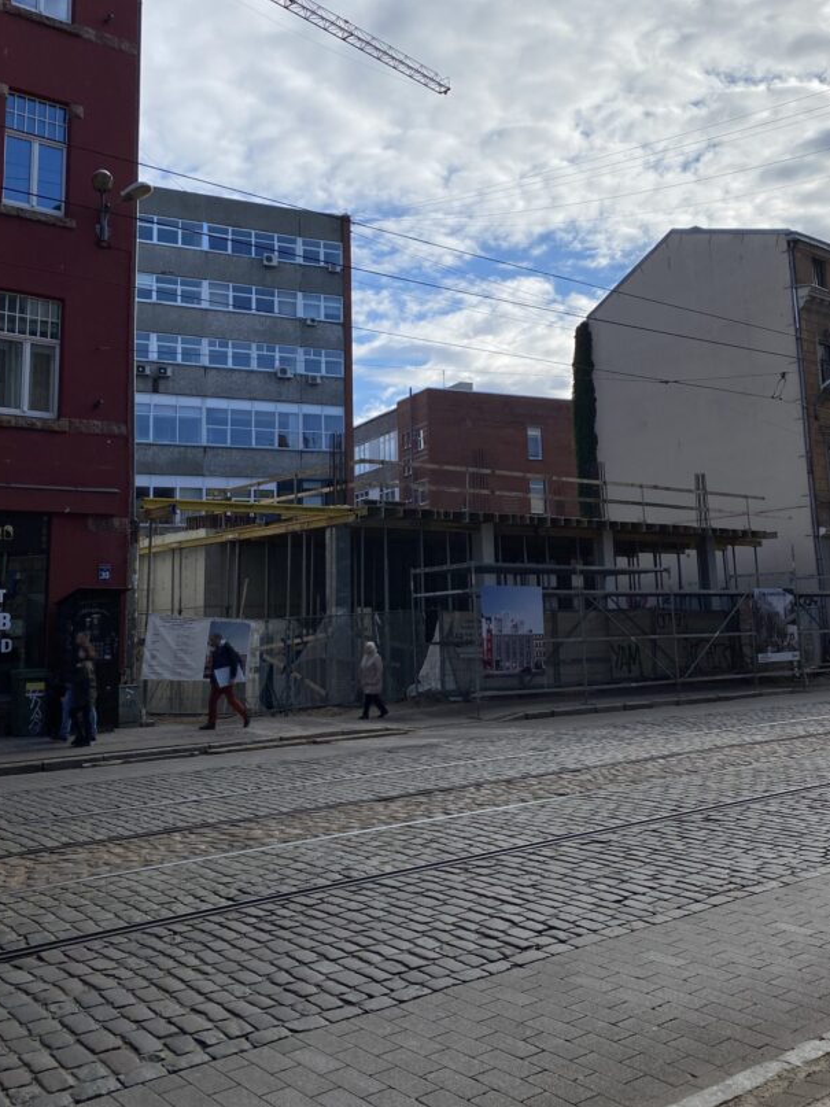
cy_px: 438
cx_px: 423
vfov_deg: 54.9
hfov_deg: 42.9
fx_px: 1055
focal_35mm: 33
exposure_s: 1/5747
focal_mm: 4.25
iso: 32
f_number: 1.8
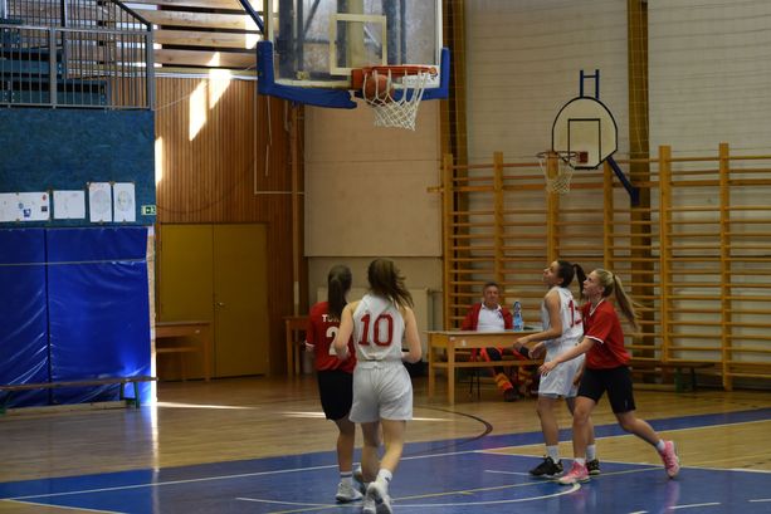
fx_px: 2249
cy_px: 257
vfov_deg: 13.0
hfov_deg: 19.5
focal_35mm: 105
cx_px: 386
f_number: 4.5
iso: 800
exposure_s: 1/125
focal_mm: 70
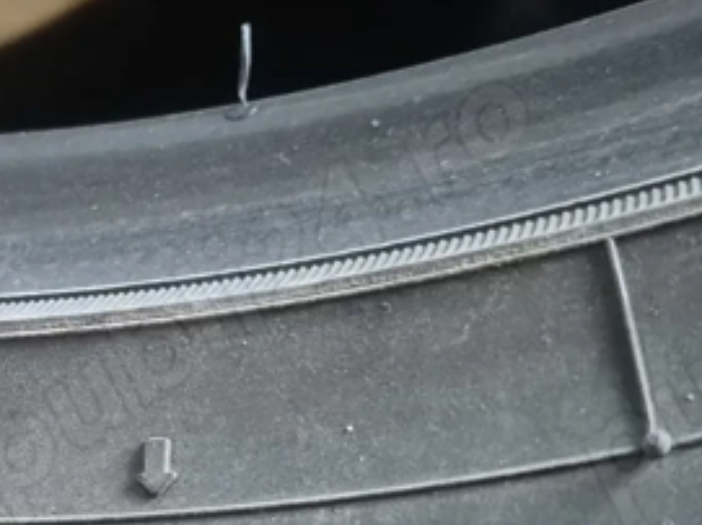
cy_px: 334
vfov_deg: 17.3
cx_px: -54
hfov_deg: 21.9
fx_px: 1723
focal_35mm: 85
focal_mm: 5.4
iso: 2000
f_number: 1.8
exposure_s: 1/50
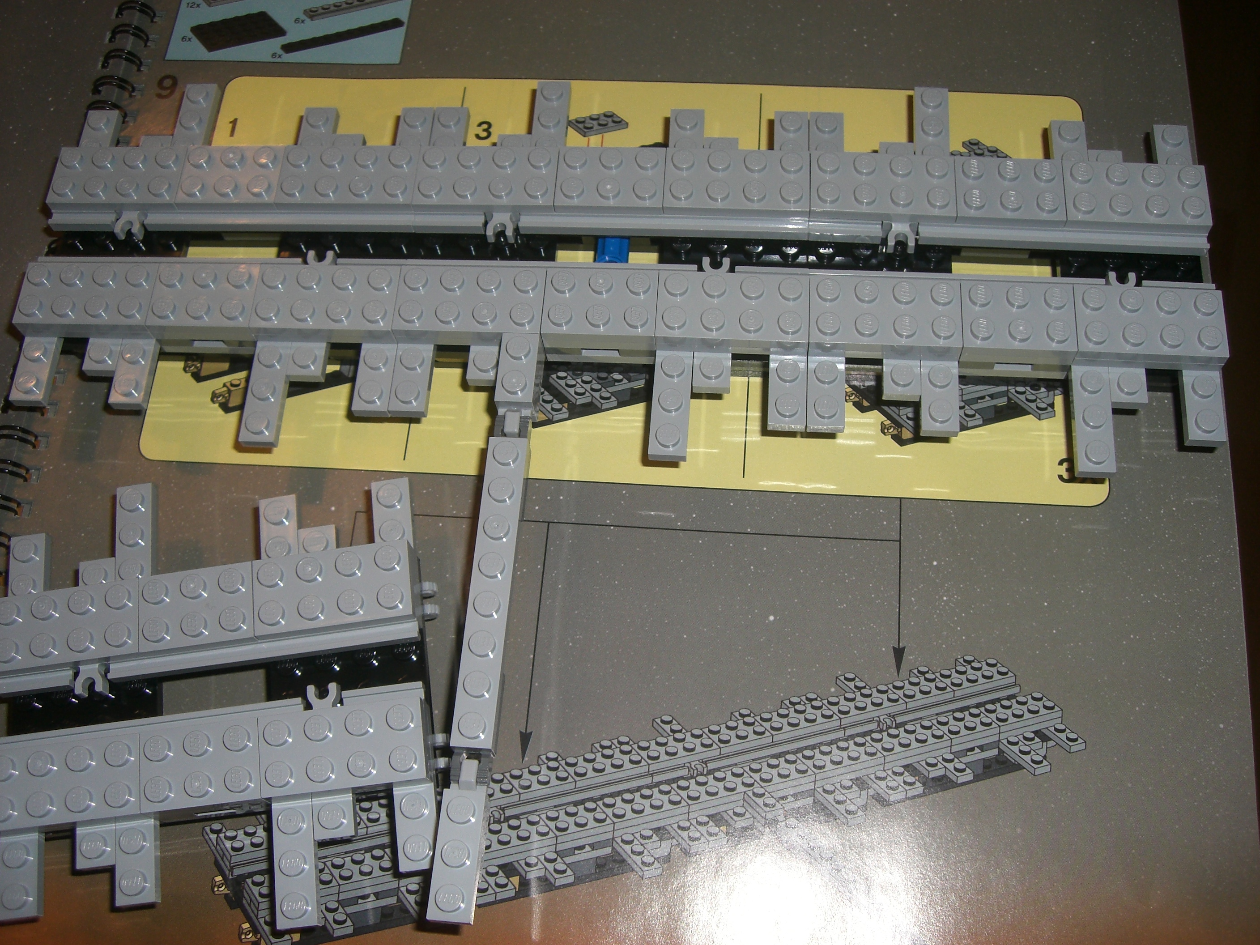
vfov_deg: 37.7
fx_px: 1383
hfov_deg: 49.0
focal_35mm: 38
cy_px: 472
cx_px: 630
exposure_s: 1/60
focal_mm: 6.2
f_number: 2.7
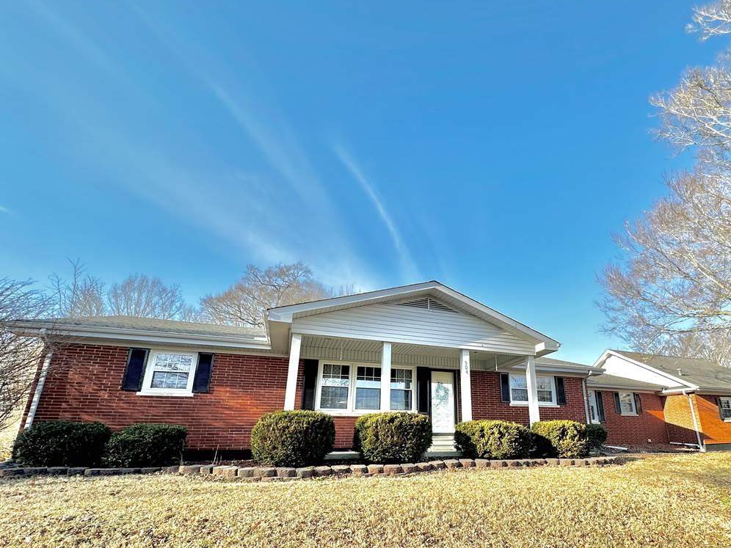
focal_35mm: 18
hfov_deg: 86.4
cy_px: 331
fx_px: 380
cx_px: 446
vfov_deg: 70.8
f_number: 2.2
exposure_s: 1/168
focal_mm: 2.22
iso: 40
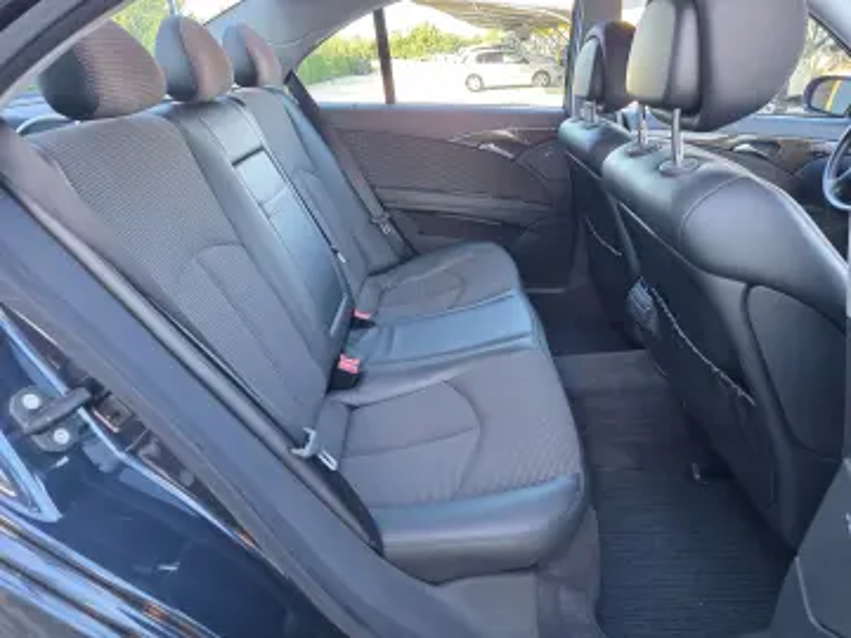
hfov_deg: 73.9
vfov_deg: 58.9
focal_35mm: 23
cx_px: 426
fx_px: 565
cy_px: 319
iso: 200
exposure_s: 1/180
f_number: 1.7
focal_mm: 6.25
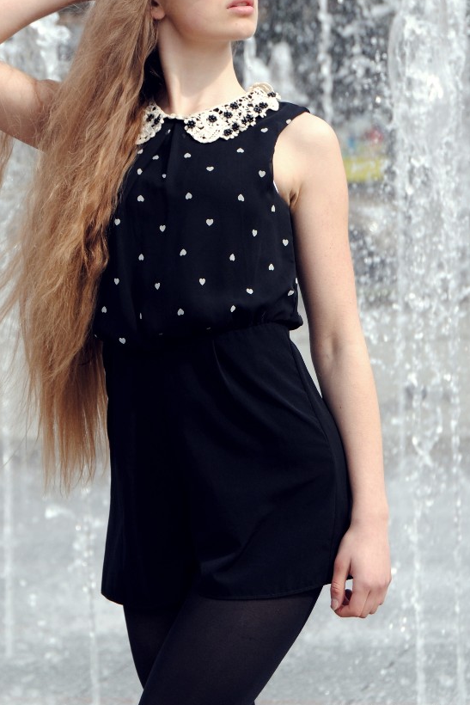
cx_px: 170
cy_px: 259
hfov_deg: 9.5
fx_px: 2819
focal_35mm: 144
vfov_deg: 14.2
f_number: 5.6
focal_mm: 70
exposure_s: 1/500
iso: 140
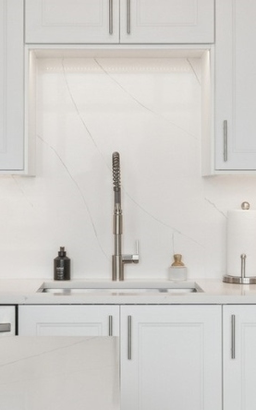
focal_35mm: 67
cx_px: 110
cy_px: 199
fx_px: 749
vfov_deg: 30.6
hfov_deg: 19.4
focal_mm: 12
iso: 200
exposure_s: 1/40
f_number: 8
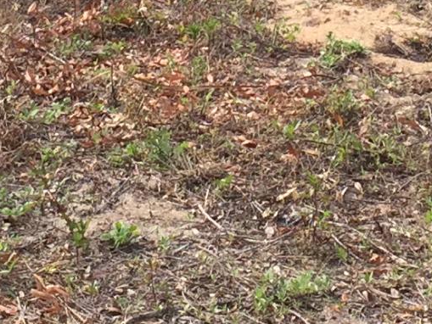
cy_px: -310
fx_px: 2135
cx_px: 266
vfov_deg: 8.3
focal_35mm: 171
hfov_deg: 11.6
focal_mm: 4.15
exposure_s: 1/449
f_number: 2.2
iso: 32
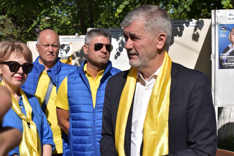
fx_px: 309
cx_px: 119
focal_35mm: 48
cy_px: 79
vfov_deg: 28.4
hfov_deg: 41.5
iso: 200
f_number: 11
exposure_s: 1/500
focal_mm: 31
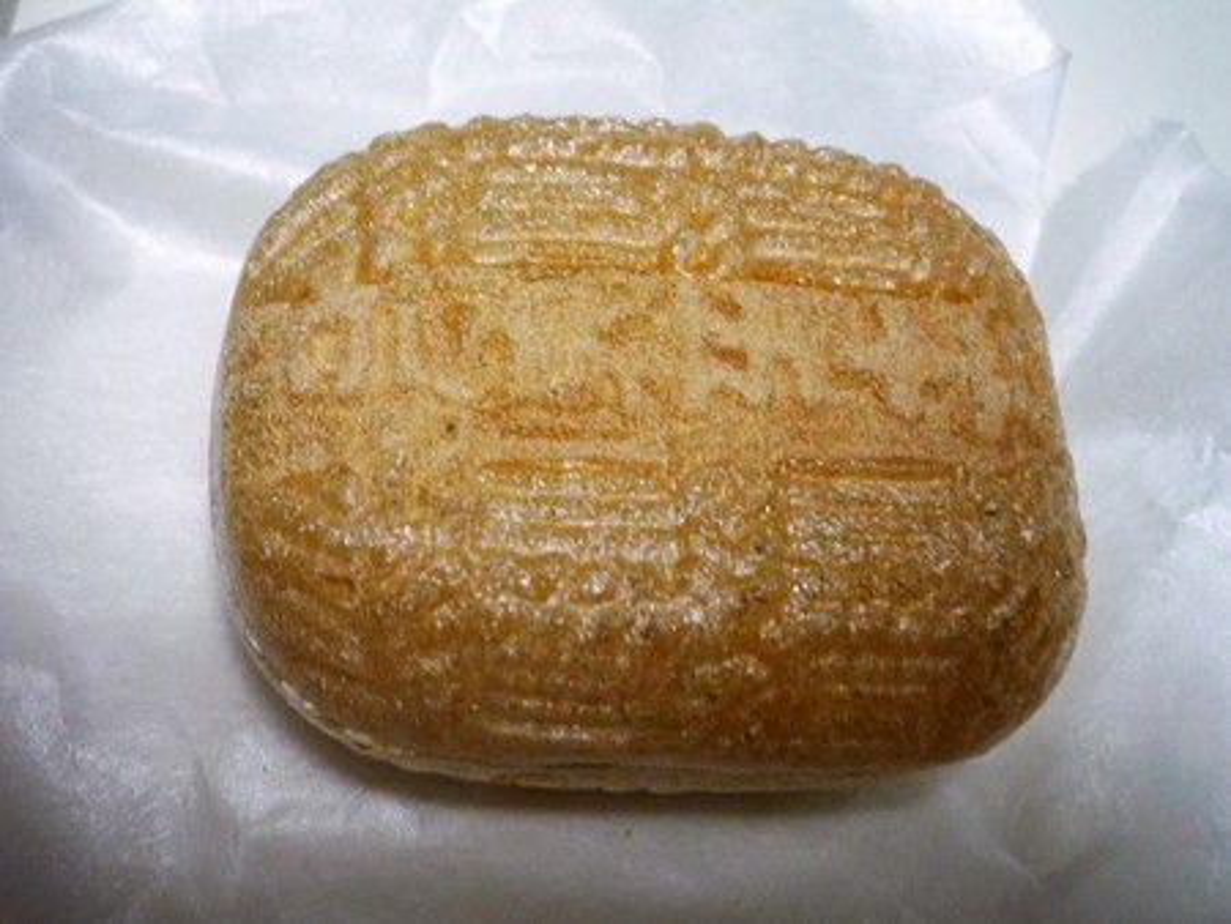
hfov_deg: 69.4
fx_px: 890
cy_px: 462
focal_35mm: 25
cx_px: 616
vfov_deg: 54.9
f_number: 2.8
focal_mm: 4.4
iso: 250
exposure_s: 1/30
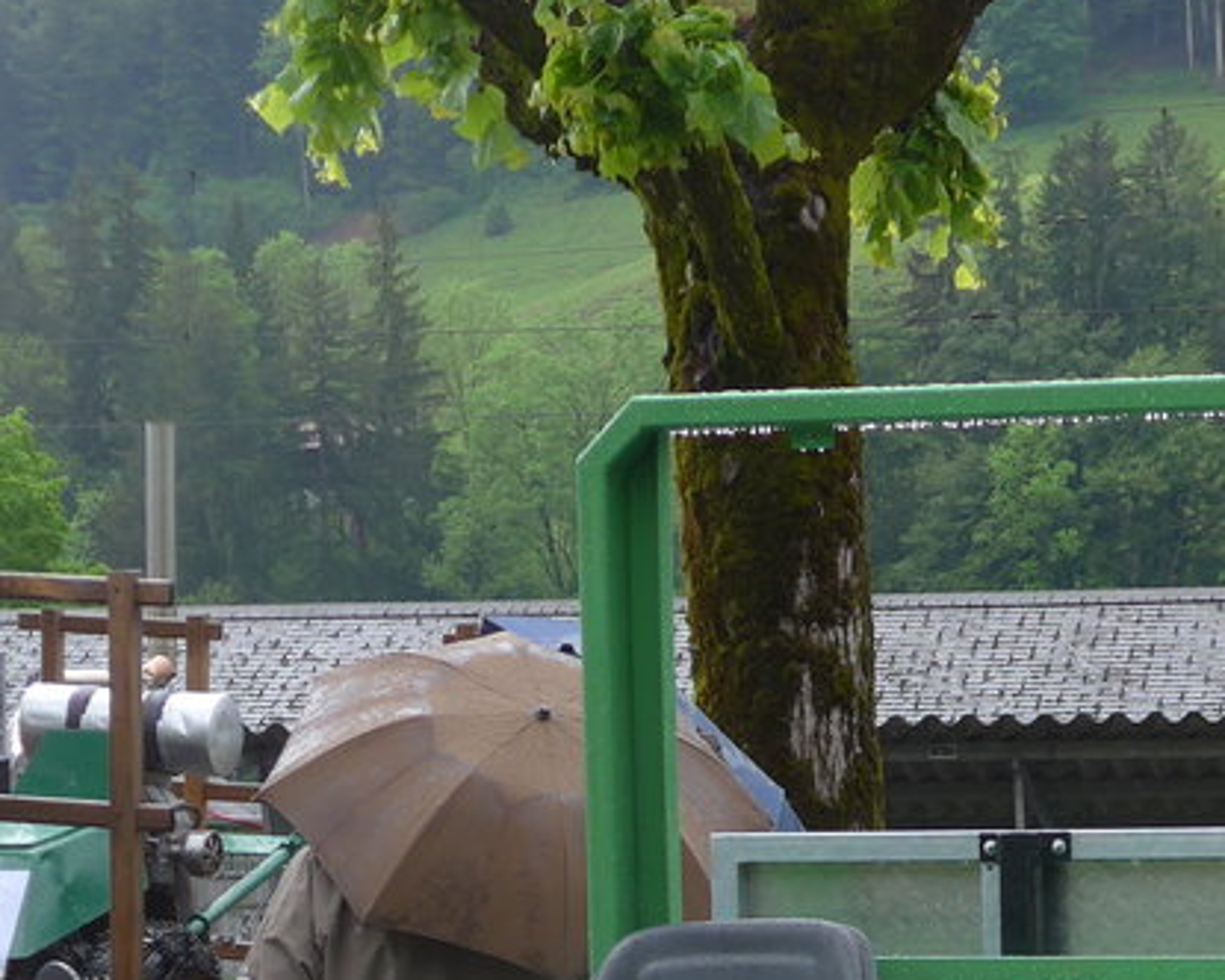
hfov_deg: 17.2
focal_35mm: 110
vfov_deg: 13.5
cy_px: 1240
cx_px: 1154
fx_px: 3988
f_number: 2.8
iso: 80
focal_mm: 8
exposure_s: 1/160
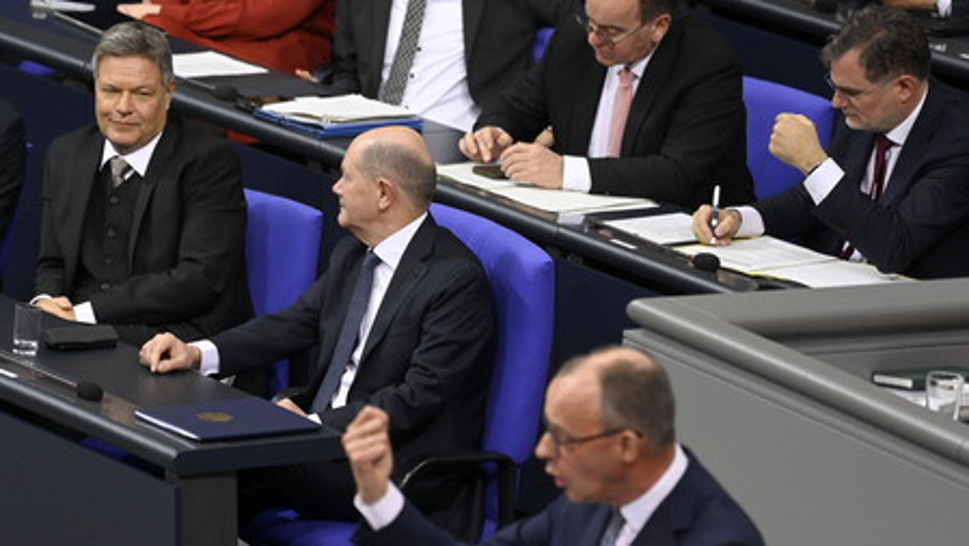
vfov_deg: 3.7
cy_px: 313
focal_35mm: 326
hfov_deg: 6.6
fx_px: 8380
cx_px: 484
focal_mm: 310
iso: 10000
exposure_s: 1/400
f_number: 5.6
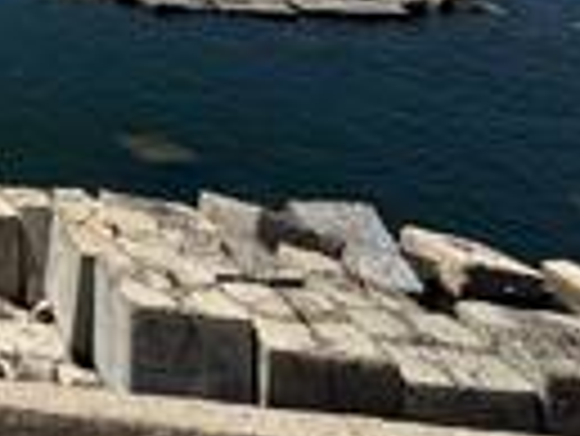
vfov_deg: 21.9
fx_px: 872
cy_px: -265
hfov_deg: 26.2
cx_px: -301
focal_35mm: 52
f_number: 2.2
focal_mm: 2.22
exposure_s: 1/2874
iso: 50
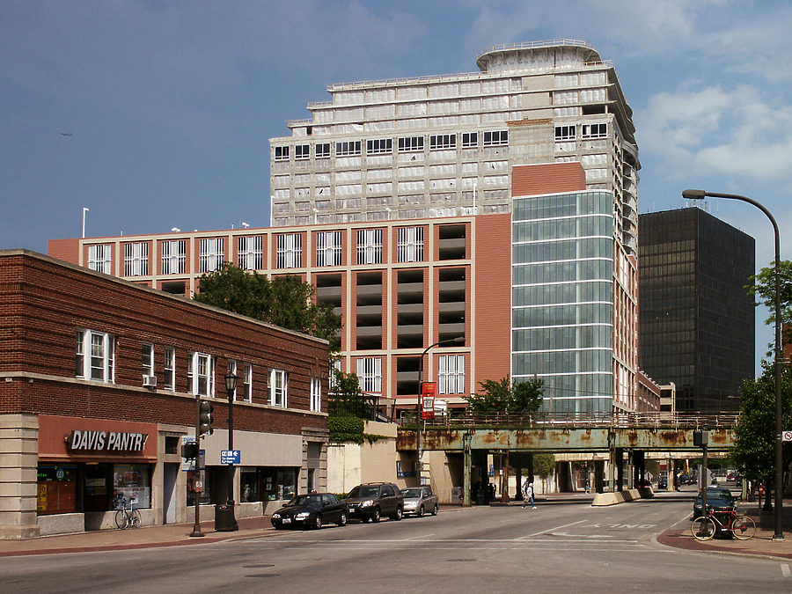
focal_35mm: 47
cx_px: 396
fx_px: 1075
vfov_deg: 30.9
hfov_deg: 40.4
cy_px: 297
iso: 64
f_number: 8
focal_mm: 9.72
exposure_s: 1/350
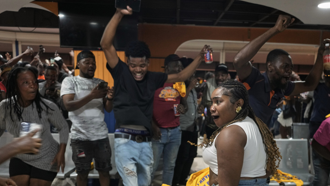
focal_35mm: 35
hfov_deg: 56.3
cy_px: 123
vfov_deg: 33.5
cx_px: 191
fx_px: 306
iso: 2500
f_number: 2.8
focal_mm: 28
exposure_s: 1/125
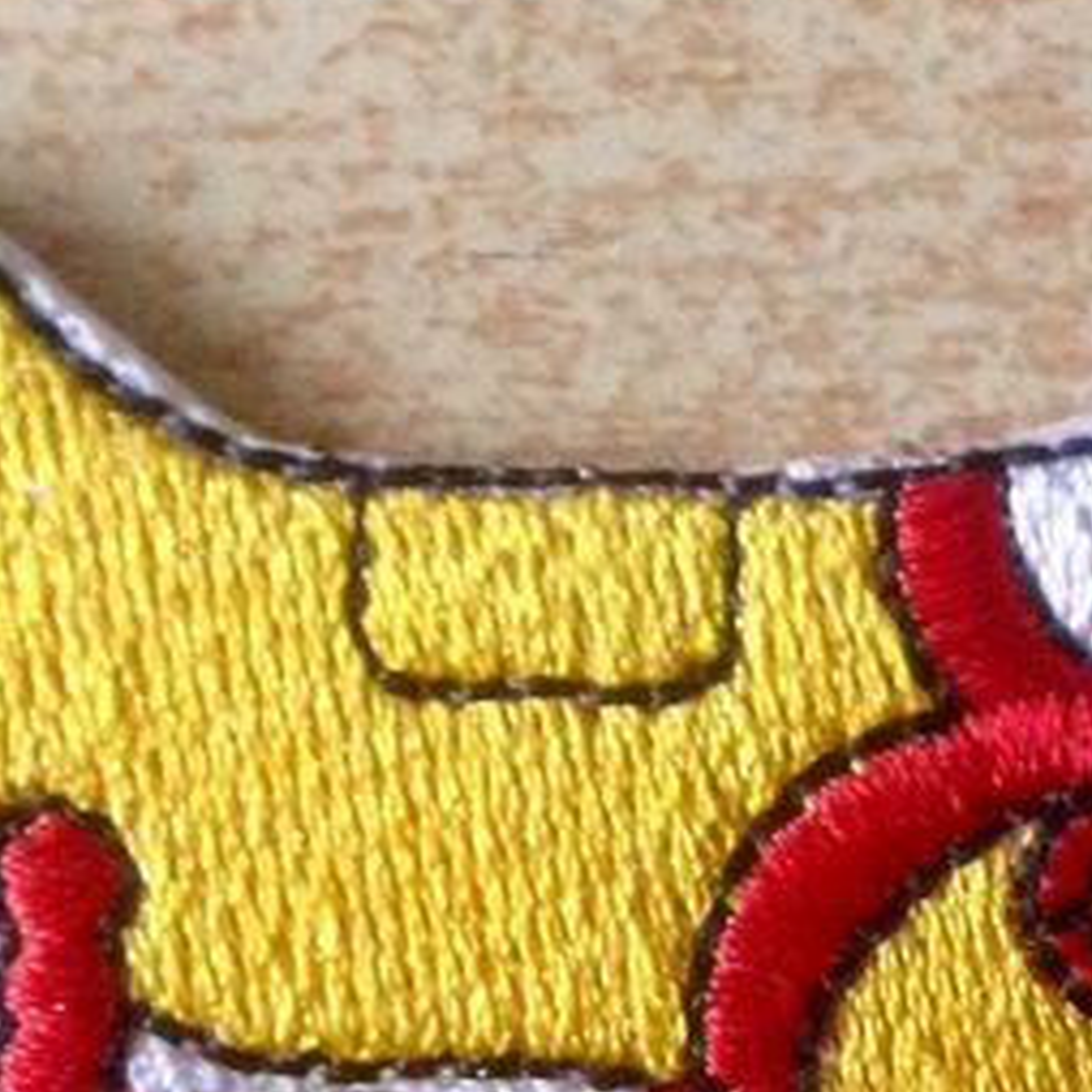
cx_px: 1320
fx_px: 4104
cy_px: 310
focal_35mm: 115
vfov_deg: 15.1
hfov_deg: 14.6
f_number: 2.4
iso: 320
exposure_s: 1/20
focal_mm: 4.12
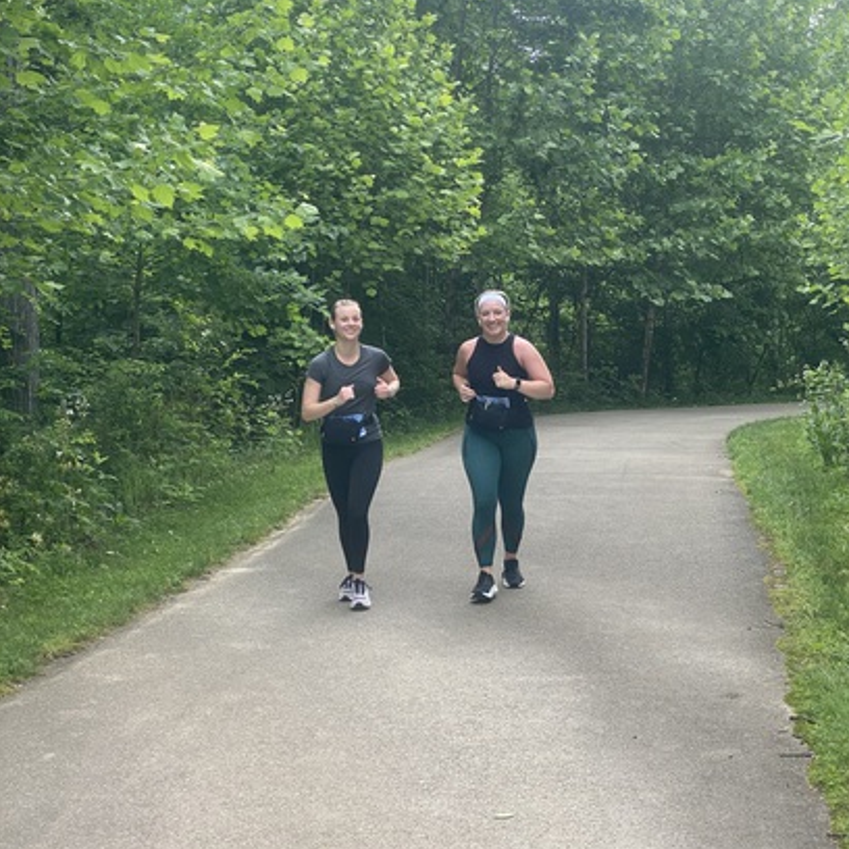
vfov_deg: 27.7
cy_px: 350
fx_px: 1720
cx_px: 427
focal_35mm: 62
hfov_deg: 27.7
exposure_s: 1/182
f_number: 2
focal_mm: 6
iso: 20
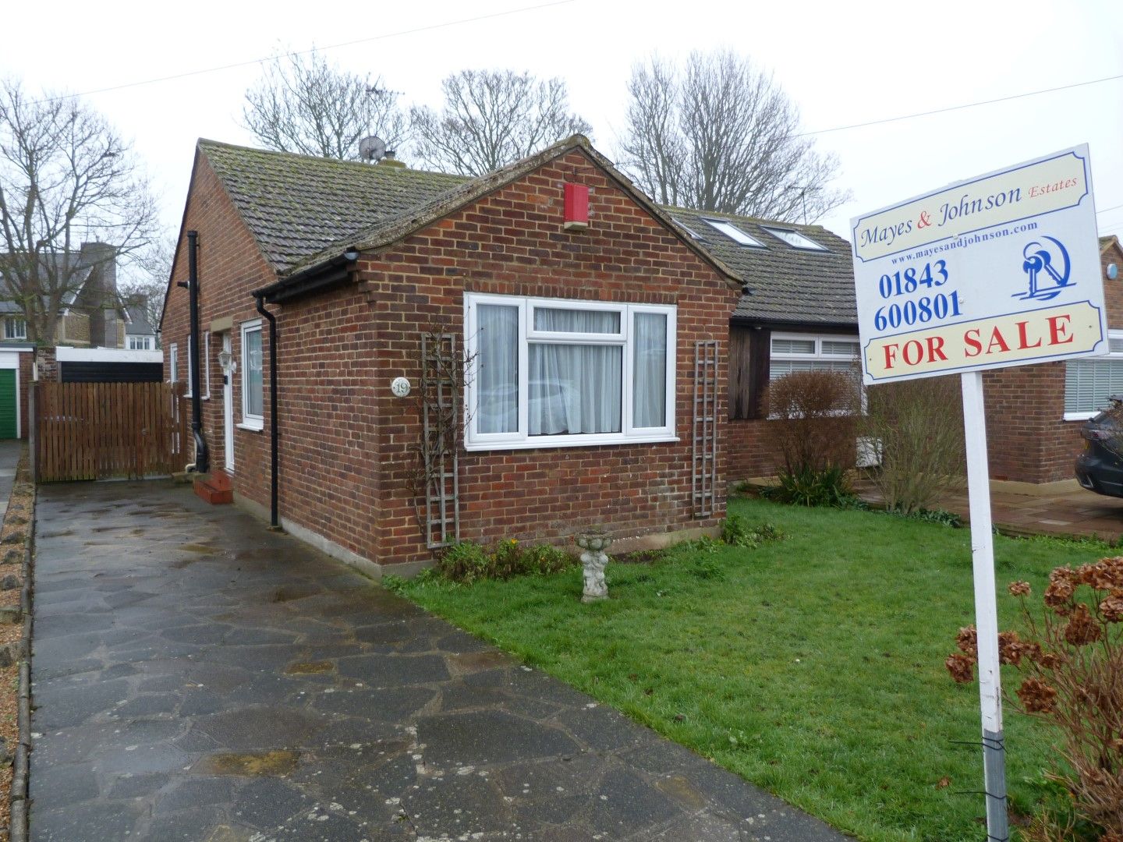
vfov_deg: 54.9
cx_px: 562
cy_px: 421
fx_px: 811
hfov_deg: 69.4
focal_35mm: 25
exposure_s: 1/80
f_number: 2.8
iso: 80
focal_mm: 4.5
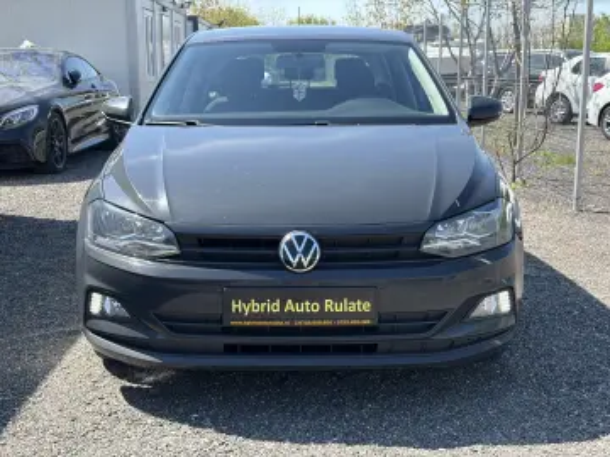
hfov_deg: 36.8
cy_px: 228
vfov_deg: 28.0
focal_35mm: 52
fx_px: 916
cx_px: 305
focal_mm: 5.96
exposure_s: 1/1099
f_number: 1.6
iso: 50
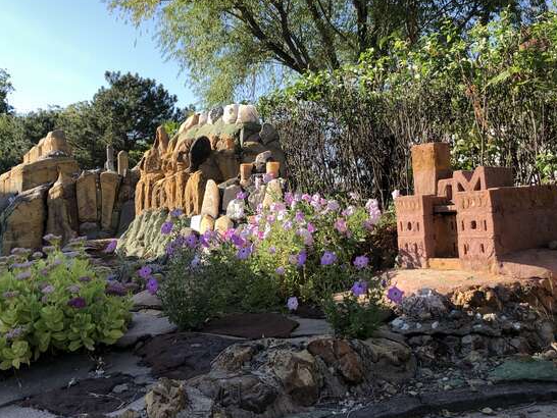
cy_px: 162
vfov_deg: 35.0
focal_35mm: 41
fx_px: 660
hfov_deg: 45.7
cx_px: 308
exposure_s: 1/813
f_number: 1.8
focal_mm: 3.99
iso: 20
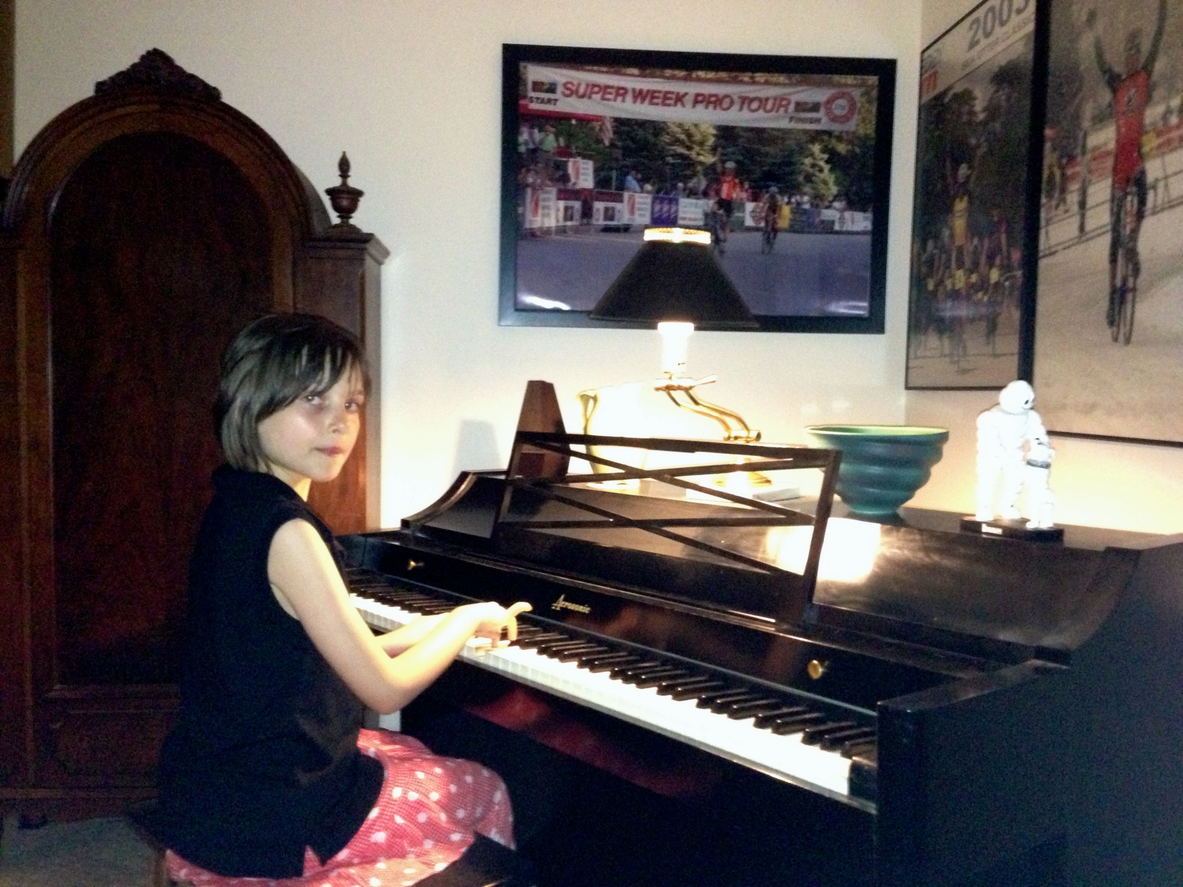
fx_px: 1128
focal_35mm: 33
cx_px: 592
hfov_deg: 55.4
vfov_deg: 42.9
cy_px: 444
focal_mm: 4.13
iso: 800
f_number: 2.4
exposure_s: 1/16
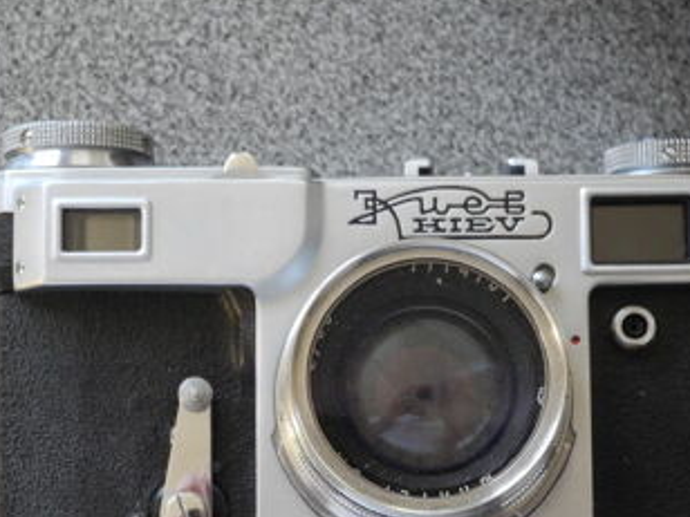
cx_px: 365
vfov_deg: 15.5
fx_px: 1894
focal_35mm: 95
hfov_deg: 20.6
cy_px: 354
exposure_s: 1/30
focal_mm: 13
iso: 165
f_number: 3.5
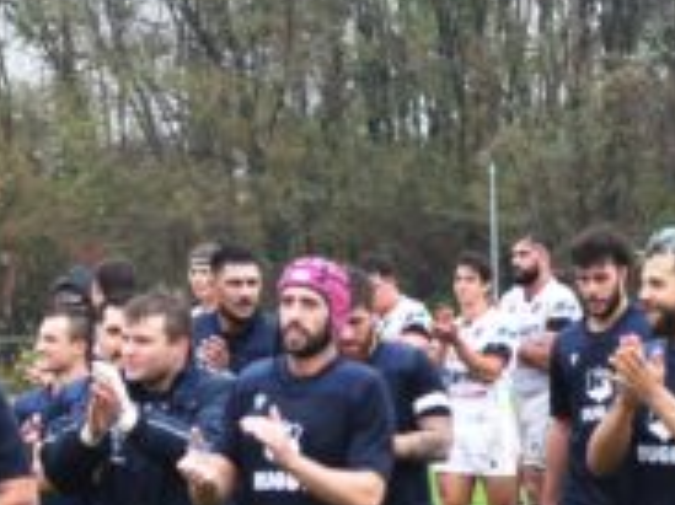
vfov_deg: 5.1
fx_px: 5710
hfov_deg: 6.8
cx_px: 413
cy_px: 503
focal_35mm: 293
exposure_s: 1/800
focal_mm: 80
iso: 1250
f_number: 5
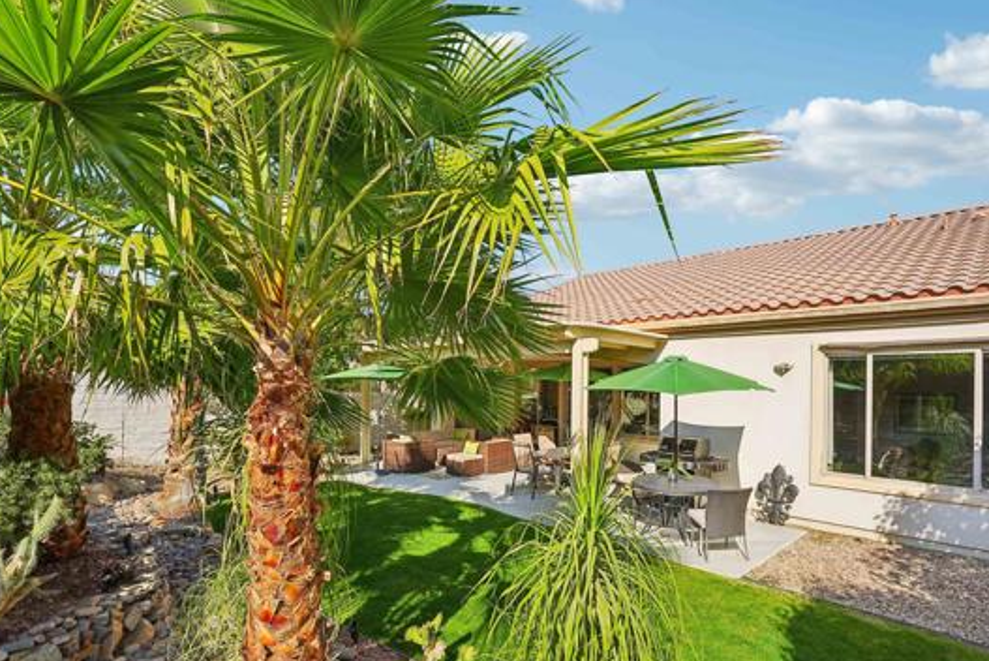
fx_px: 467
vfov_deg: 70.0
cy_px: 386
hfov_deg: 92.5
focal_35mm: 17
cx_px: 572
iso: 320
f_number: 8
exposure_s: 1/800
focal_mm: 14
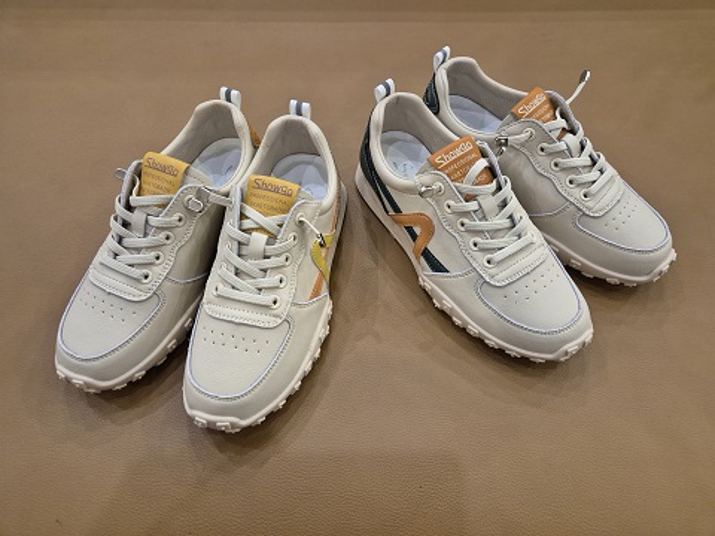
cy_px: 268
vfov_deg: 58.9
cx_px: 358
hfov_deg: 73.9
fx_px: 475
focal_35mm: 23
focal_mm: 5.4
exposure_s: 1/120
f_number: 1.8
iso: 640
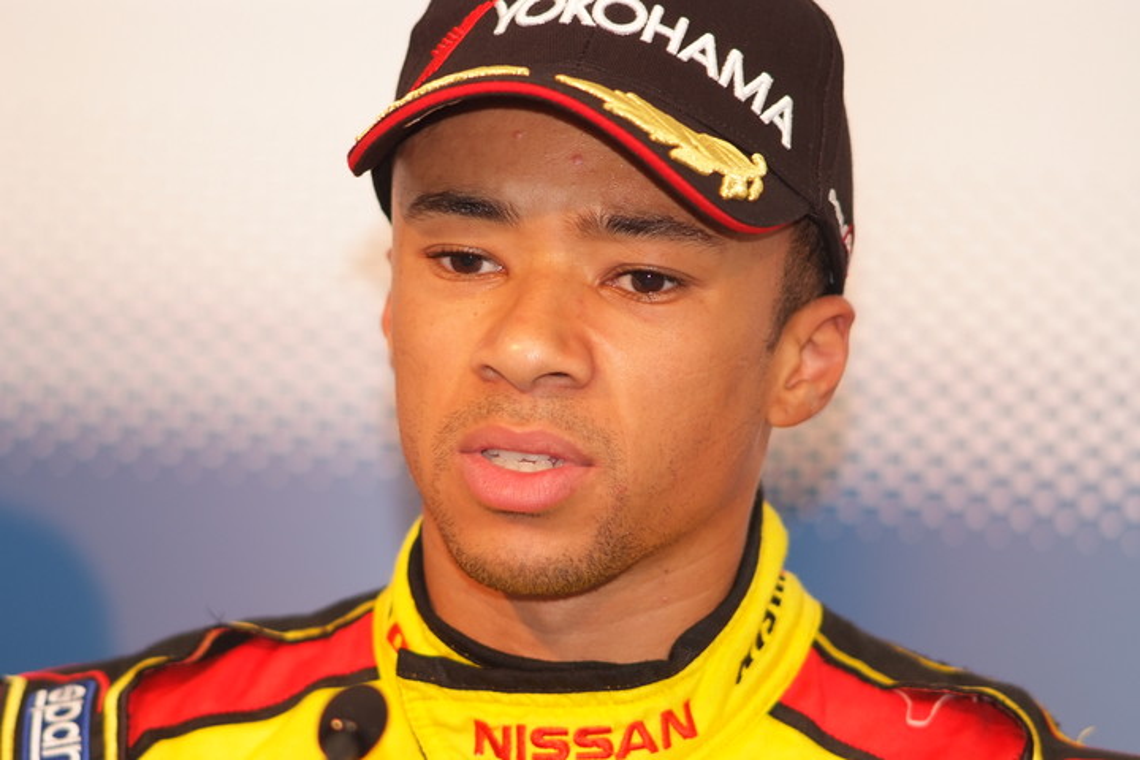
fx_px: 8549
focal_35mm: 270
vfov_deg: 5.1
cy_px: 380
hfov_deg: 7.6
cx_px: 570
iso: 400
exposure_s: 1/125
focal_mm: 180
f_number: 2.8
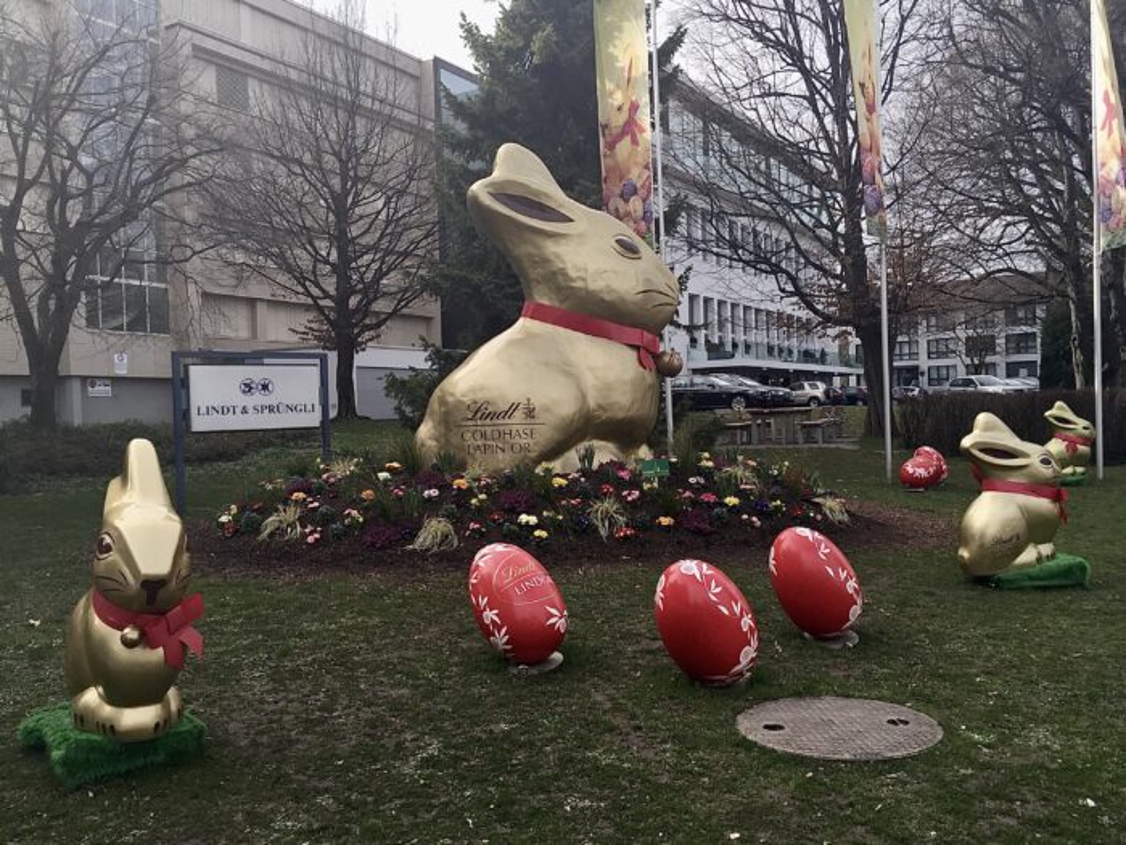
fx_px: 943
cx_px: 563
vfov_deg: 48.2
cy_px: 422
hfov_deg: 61.7
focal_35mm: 29
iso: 32
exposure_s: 1/694
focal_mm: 4.15
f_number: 2.2
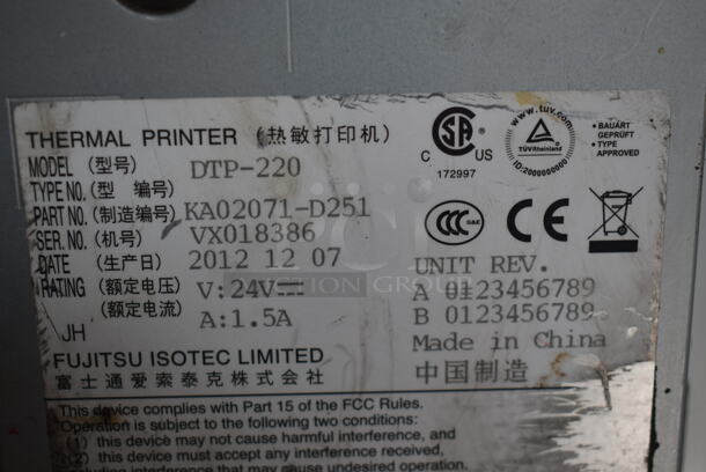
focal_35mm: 51
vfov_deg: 26.5
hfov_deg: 38.8
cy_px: 236
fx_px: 1001
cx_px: 353
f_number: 4.5
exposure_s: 1/50
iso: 250
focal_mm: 34
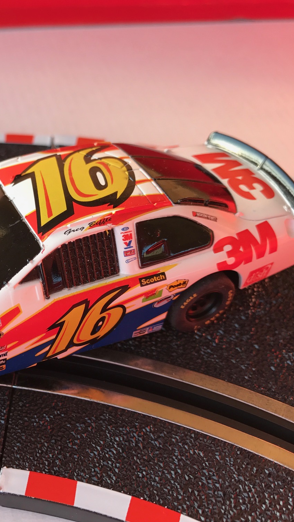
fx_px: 568
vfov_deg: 49.4
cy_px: 262
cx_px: 10
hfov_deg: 27.6
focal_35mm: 41
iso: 20
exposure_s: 1/128
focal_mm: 3.99
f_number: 1.8
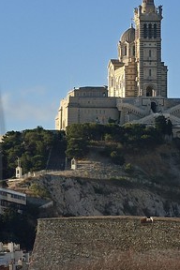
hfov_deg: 2.4
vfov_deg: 3.6
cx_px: -384
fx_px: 4245
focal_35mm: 566
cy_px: 174
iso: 200
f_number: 9
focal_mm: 102
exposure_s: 1/500
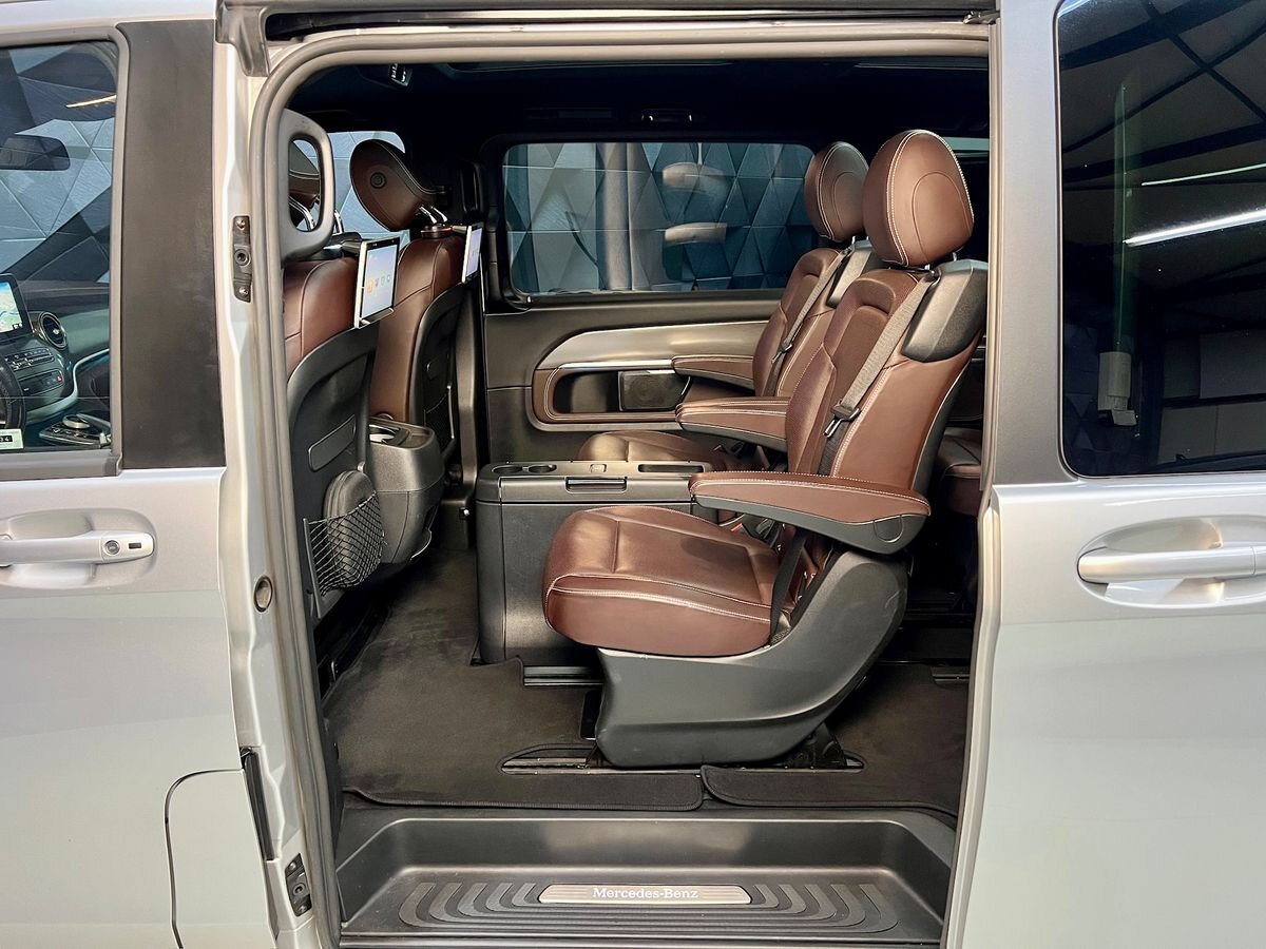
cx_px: 633
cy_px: 474
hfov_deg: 67.3
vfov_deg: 53.1
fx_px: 951
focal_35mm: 26
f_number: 1.5
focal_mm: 5.7
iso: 400
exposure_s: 1/50
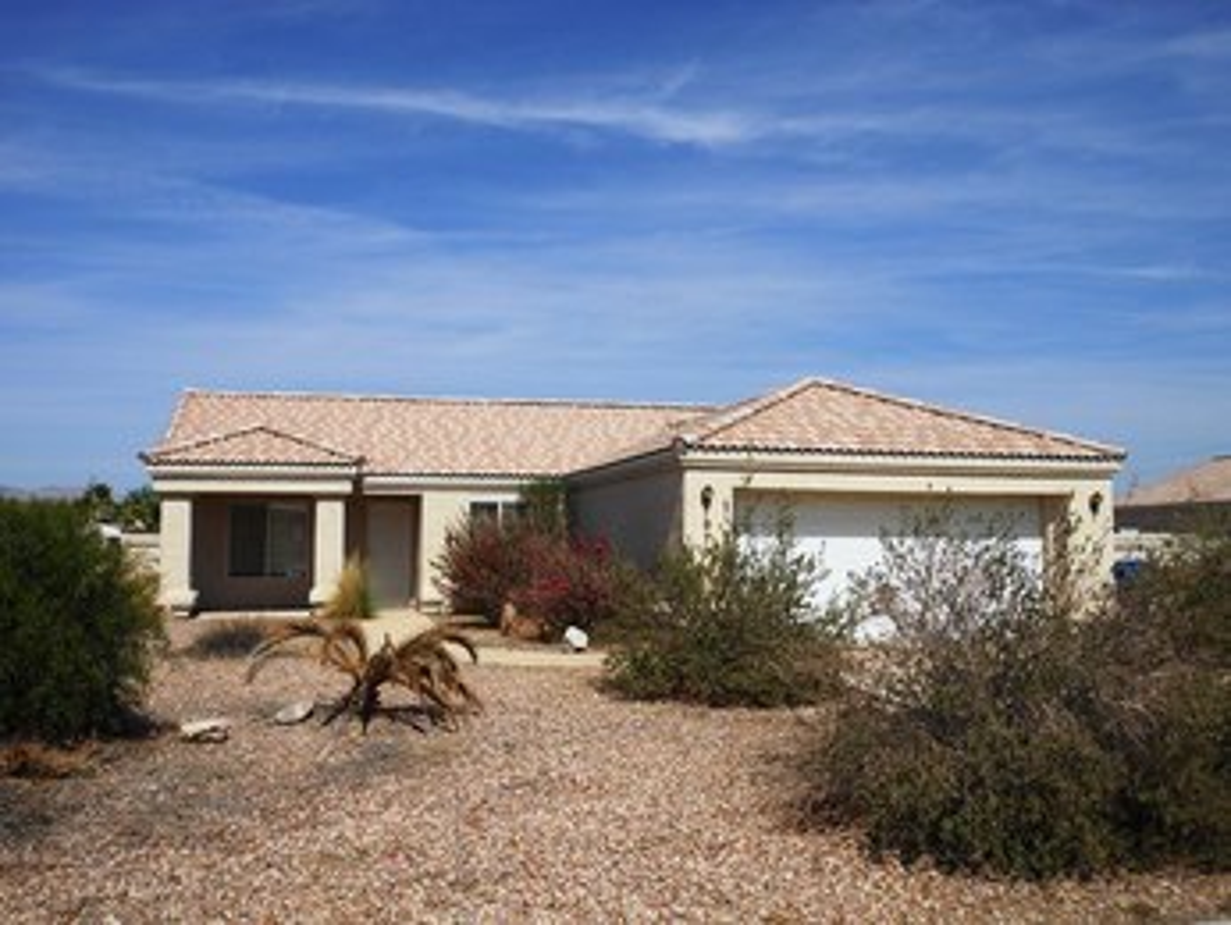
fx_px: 1174
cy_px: 462
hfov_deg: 55.3
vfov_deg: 43.0
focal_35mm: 33
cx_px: 616
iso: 80
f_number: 11.2
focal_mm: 5.9
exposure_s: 1/250
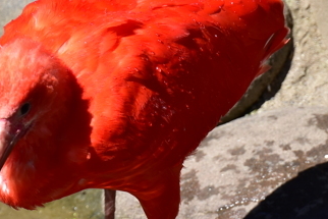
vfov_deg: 1.4
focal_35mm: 955
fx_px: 8705
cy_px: 189
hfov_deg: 2.2
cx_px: 197
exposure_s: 1/400
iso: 200
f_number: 6.3
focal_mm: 200
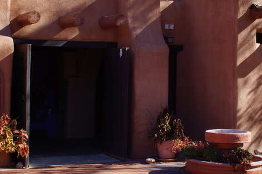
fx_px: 524
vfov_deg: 18.9
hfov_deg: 27.9
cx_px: 178
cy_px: 57
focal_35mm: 72
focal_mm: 28
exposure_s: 1/100
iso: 100
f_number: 11
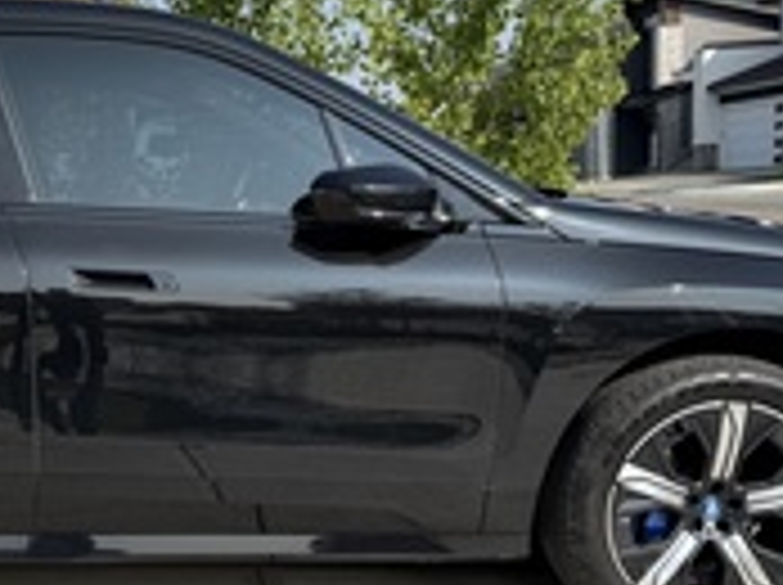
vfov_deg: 24.9
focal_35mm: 58
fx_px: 1310
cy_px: 439
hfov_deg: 31.7
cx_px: 81
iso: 80
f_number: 1.78
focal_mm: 6.76
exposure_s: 1/3597
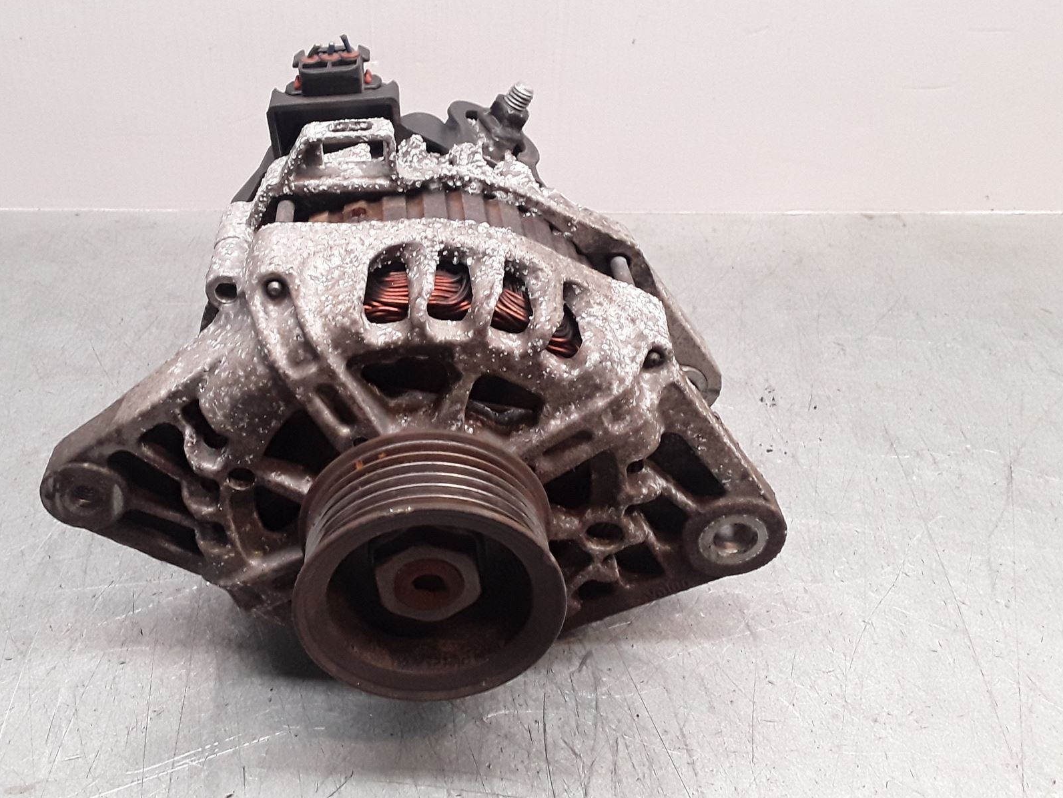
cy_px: 350
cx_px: 404
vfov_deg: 39.6
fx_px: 1106
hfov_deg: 50.9
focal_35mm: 36
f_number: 1.9
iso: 100
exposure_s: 1/100
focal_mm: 2.91
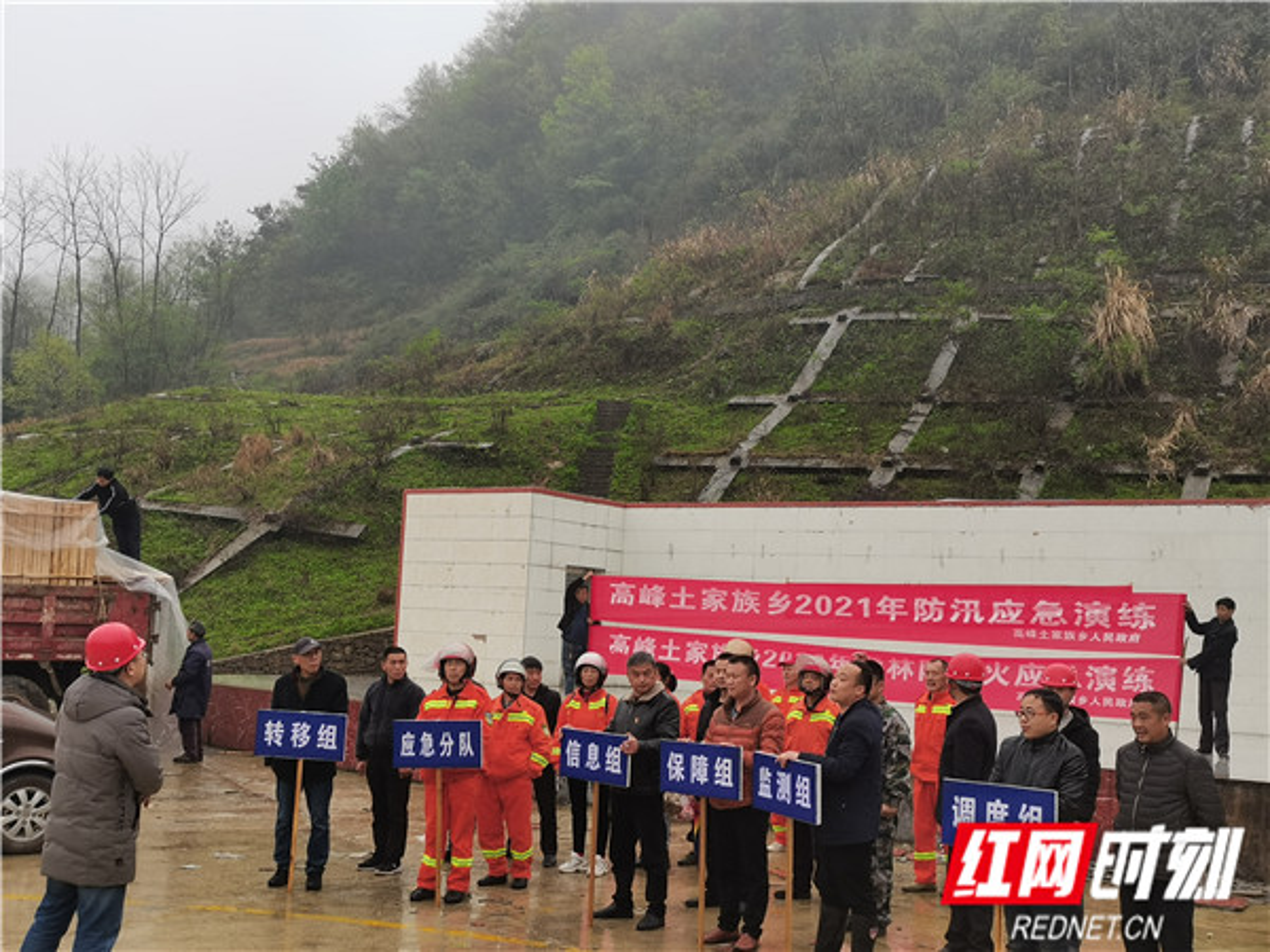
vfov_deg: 36.0
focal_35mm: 40
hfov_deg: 46.8
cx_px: 635
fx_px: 1468
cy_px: 476
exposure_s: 1/117
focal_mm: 5.58
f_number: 1.8
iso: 50
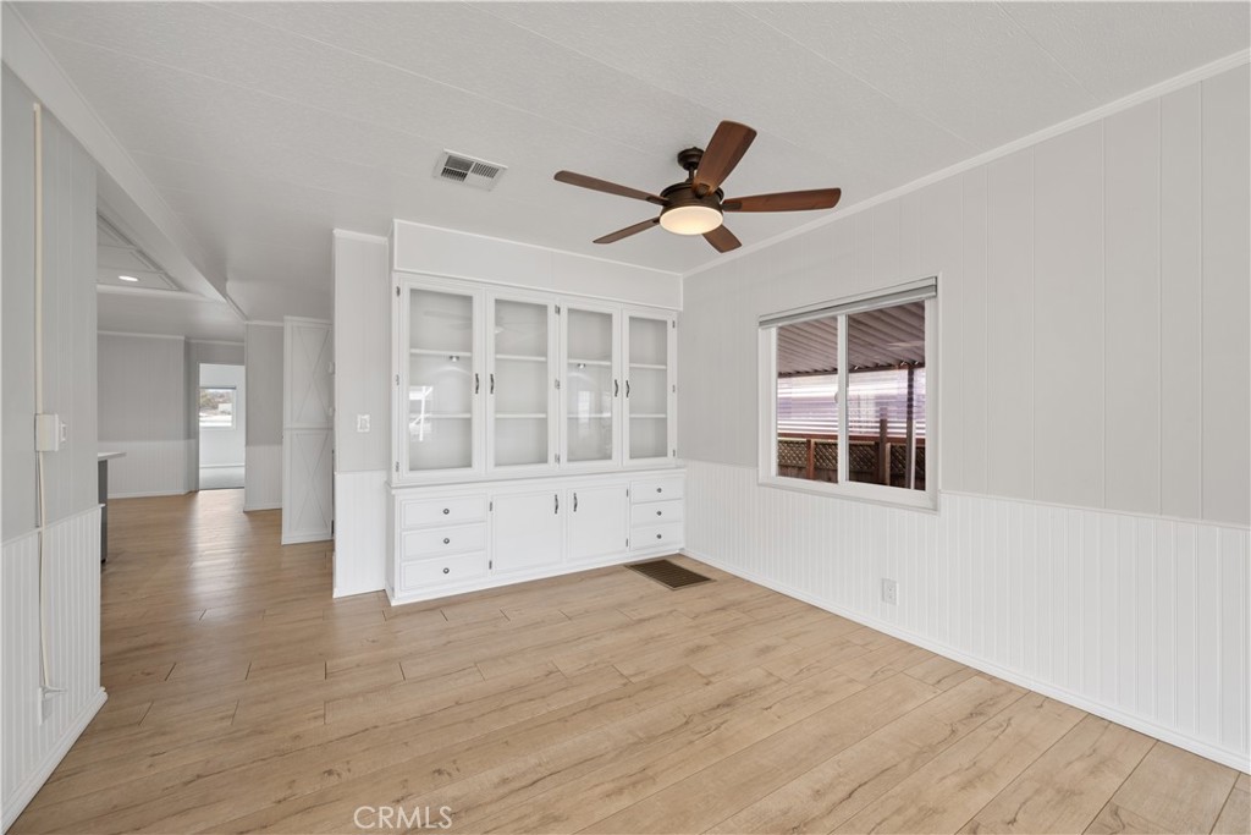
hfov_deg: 104.2
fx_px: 487
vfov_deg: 81.2
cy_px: 418
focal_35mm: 14
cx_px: 626
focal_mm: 14
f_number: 8
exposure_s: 1/3
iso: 100
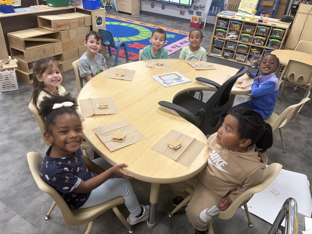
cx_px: 156
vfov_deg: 53.1
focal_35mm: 26
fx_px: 234
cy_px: 117
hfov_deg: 67.3
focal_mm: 5.96
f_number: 1.6
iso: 200
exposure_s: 1/60
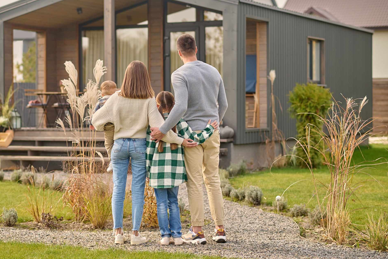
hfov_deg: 23.6
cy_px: 129
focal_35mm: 86
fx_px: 927
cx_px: 195
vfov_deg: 15.9
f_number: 2.8
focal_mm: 85
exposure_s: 1/1000
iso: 125
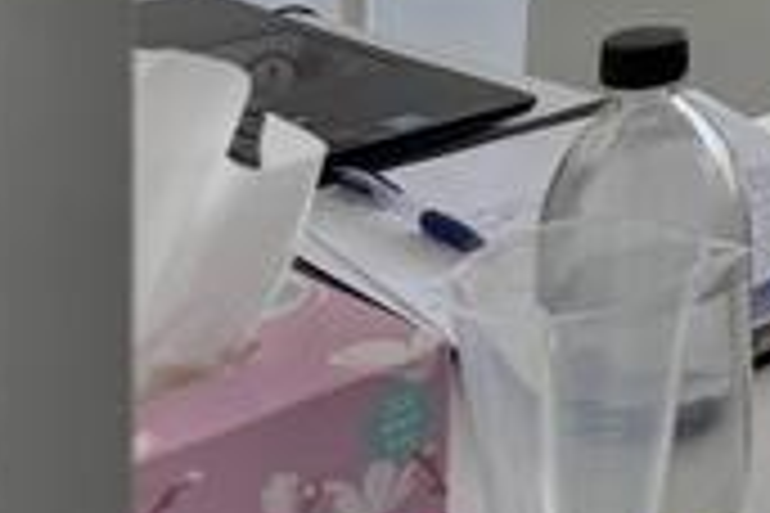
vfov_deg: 9.9
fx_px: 2502
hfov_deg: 13.5
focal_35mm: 117
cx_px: 1774
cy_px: -806
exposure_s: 1/756
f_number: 1.78
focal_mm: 6.76
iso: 80
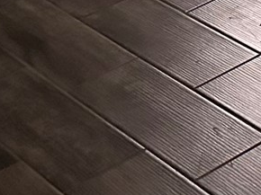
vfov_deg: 7.8
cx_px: 572
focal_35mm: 159
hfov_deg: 11.0
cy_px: -440
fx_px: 1198
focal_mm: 6.86
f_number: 1.78
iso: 640
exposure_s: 1/60
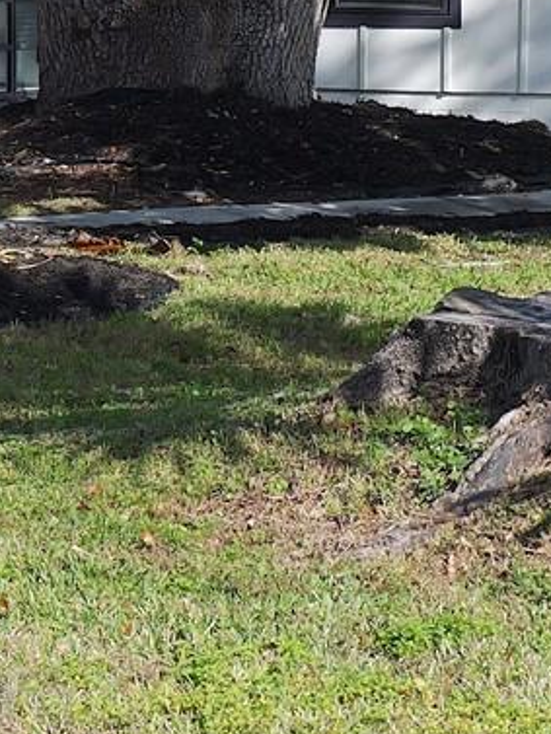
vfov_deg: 12.0
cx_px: -110
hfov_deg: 9.1
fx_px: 3415
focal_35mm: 161
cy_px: -130
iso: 100
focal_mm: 19
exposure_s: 1/250
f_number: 6.3
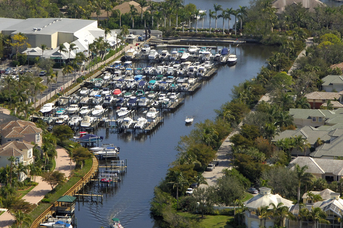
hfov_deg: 13.2
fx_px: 1484
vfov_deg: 8.8
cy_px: 96
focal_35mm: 156
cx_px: 139
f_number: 7.1
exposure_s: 1/1000
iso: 400
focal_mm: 70
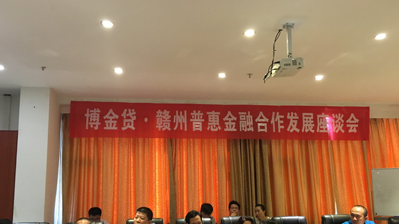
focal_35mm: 32
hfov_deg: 61.0
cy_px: 143
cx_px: 198
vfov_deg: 36.4
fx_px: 338
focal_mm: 4.15
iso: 200
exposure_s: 1/17
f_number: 2.2
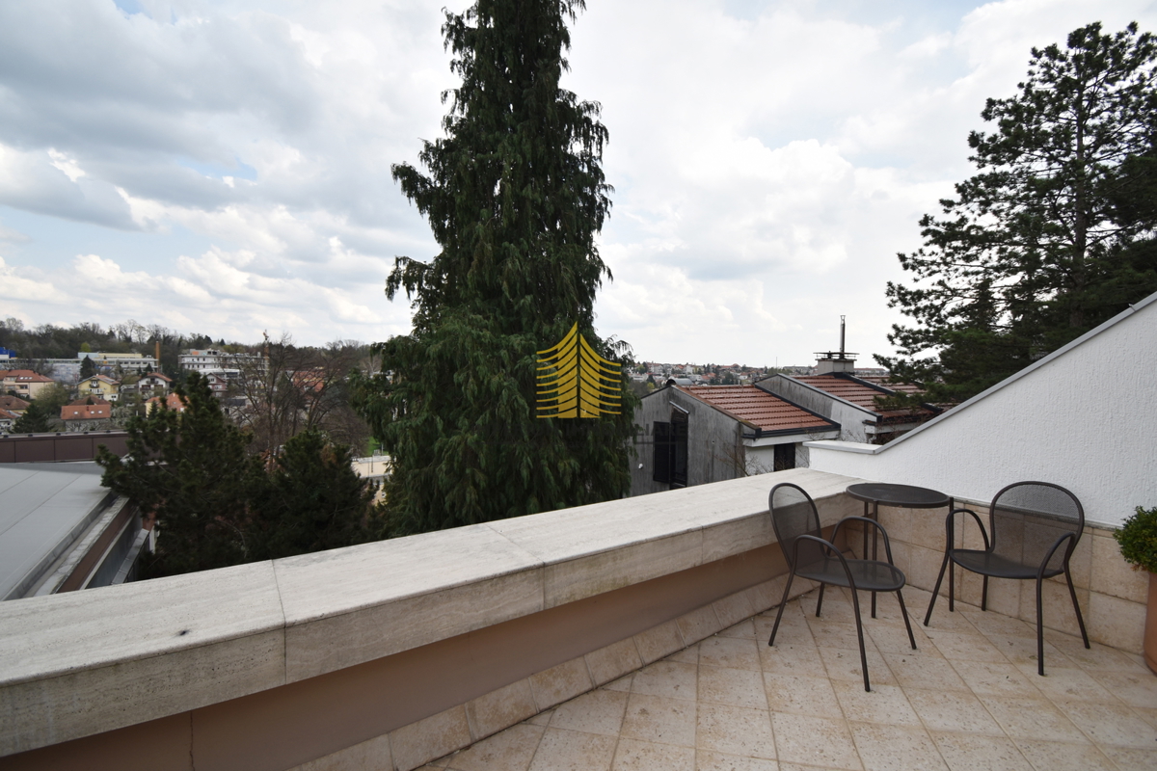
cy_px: 386
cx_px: 578
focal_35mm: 15
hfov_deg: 100.4
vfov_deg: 77.3
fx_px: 482
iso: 100
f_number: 4.5
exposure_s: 1/400
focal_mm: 10
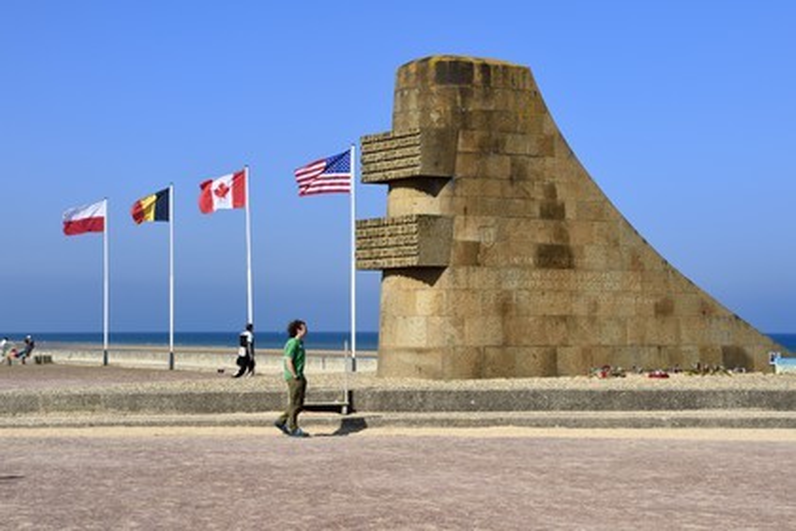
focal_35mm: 70
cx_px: 398
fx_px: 1548
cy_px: 266
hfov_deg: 28.8
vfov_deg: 19.5
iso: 200
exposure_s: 1/250
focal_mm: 70
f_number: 18
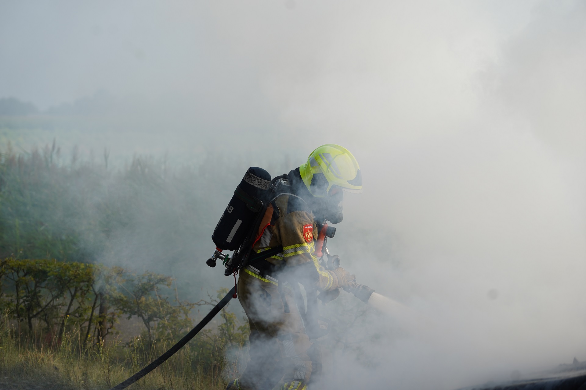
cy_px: 195
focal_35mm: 119
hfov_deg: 17.2
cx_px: 293
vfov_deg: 11.5
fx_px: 1937
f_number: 4.5
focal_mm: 119
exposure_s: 1/500
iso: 100
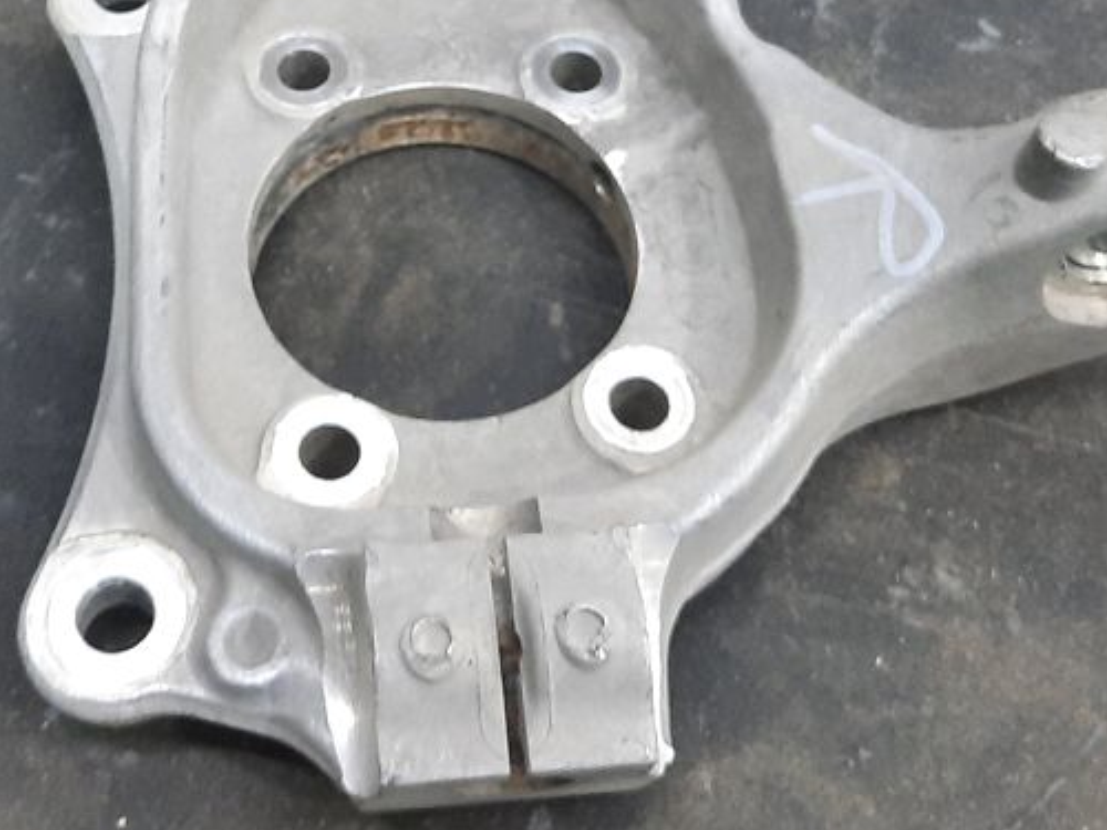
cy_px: -122
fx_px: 1919
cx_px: 399
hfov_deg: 32.0
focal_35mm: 60
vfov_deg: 22.8
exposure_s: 1/33
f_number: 2
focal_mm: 4.6
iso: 250
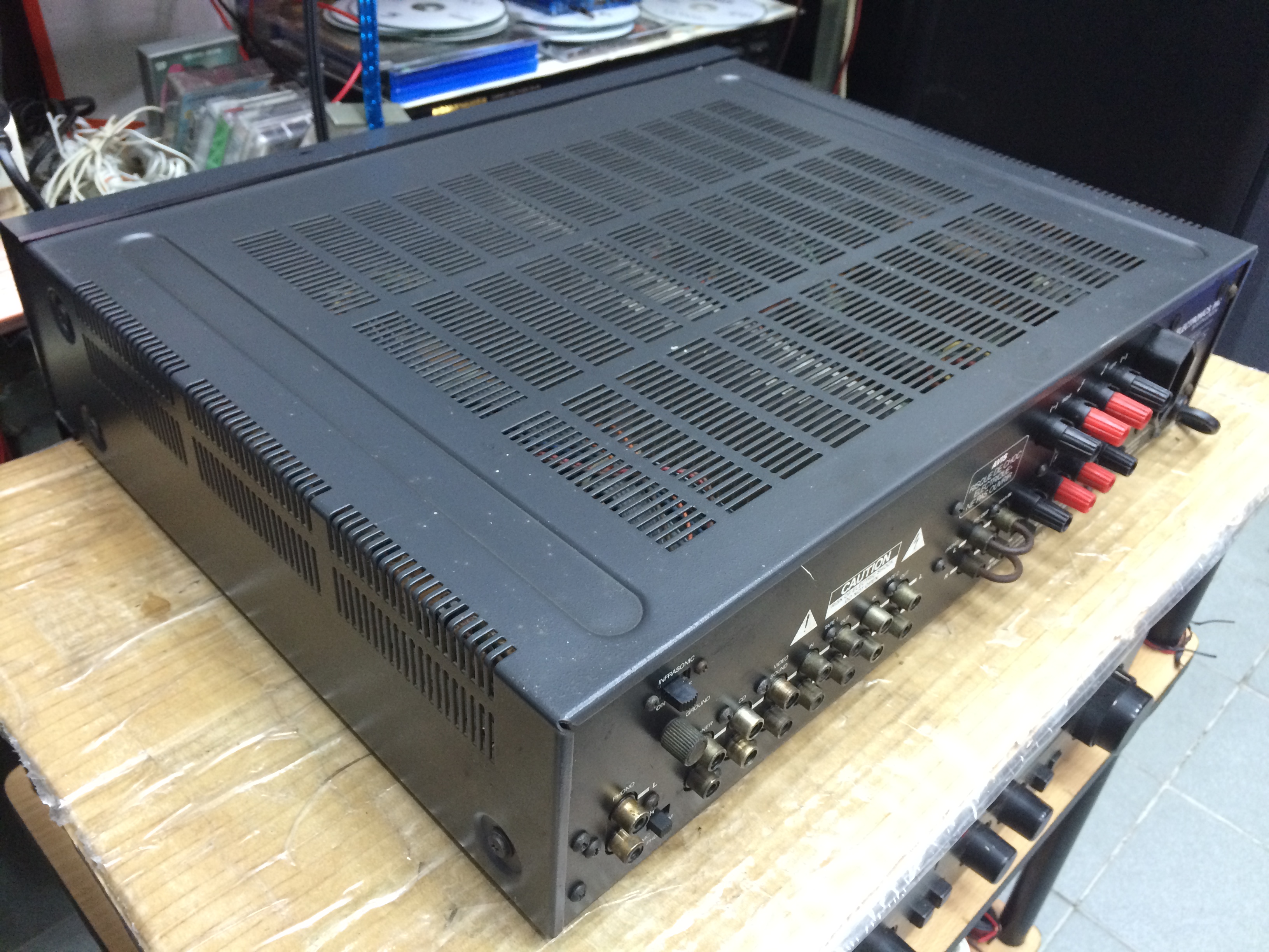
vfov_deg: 48.2
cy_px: 476
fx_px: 1063
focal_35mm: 29
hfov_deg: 61.7
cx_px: 634
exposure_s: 1/33
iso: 250
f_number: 2.2
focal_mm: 4.15
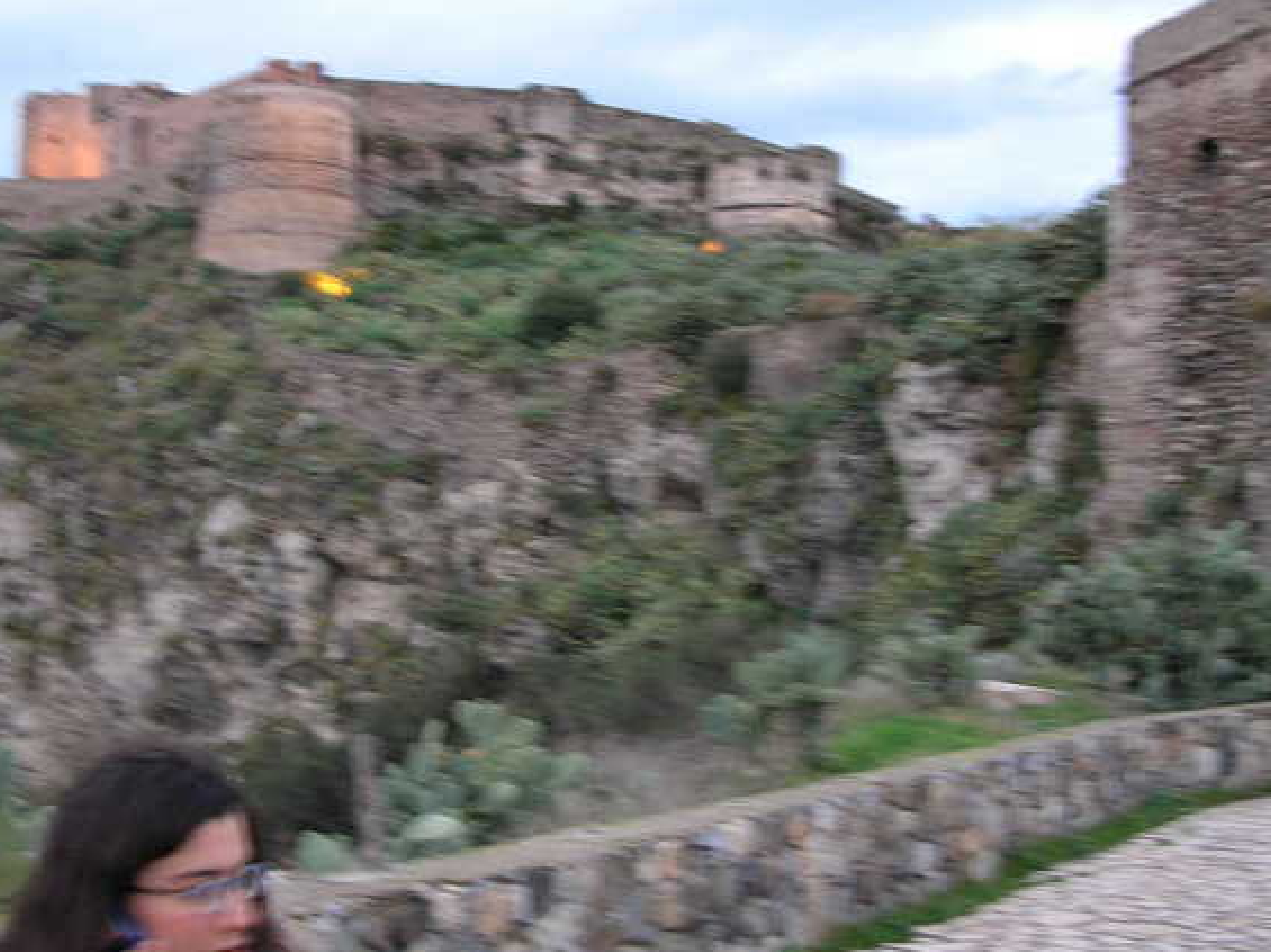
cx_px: 533
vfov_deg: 28.5
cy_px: 453
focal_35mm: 51
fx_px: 1871
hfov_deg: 37.4
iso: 50
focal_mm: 6
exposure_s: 1/6.9
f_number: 2.7
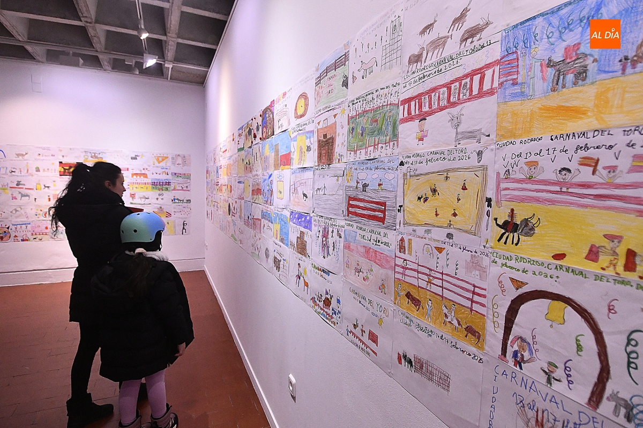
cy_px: 214
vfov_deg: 67.3
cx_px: 322
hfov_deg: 90.0
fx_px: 321
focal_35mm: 18
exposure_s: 1/200
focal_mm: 12
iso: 3200
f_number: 5.6
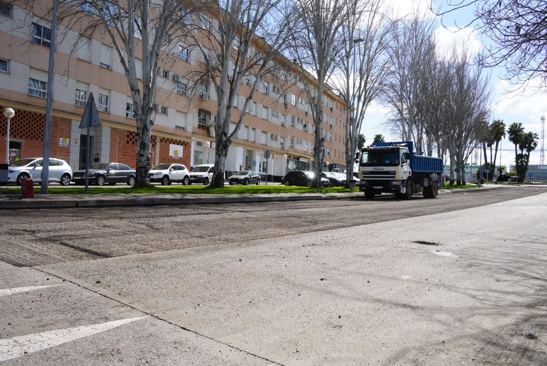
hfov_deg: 63.6
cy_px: 179
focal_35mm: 29
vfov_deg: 45.1
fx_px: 441
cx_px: 274
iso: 100
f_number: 10
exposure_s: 1/160
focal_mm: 28
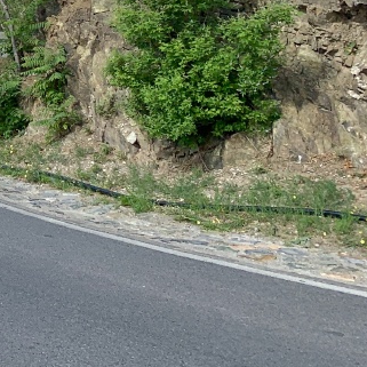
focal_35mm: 86
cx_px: -312
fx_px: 1032
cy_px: -104
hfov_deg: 16.5
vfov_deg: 18.8
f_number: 1.8
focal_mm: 4.25
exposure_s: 1/2309
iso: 25
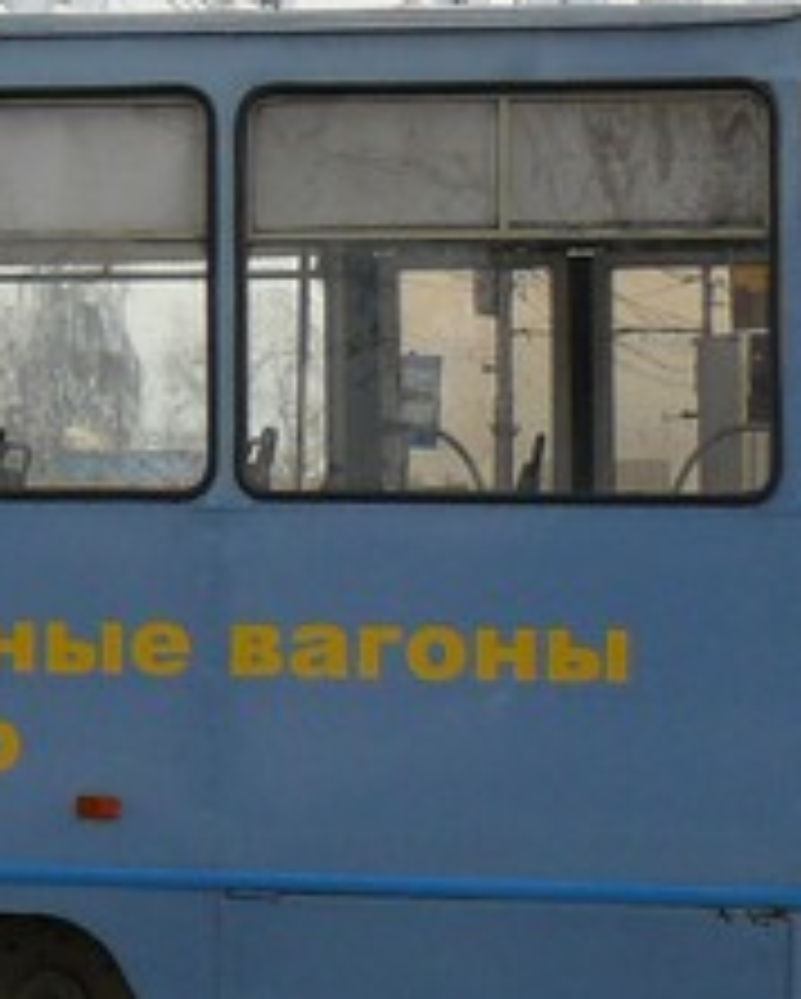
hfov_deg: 8.7
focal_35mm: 162
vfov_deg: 11.9
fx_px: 4794
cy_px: 436
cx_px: -1102
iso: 100
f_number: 4
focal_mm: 6
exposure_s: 1/200
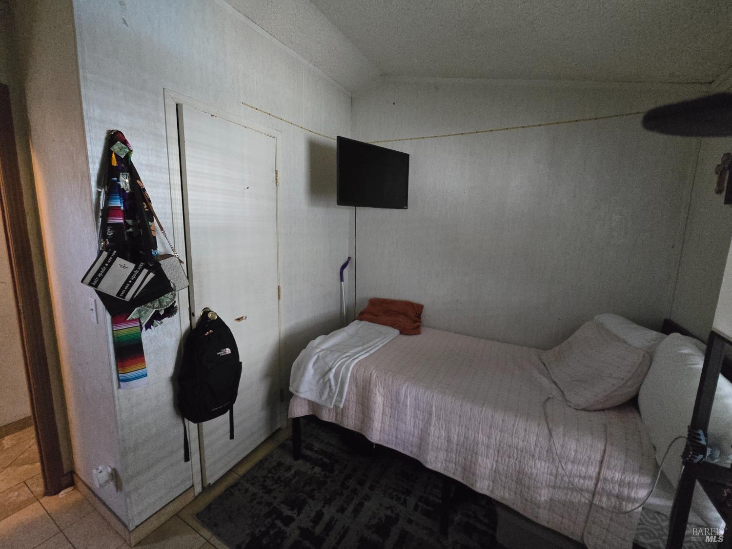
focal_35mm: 13
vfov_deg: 89.9
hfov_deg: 106.2
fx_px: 275
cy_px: 274
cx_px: 366
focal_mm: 2.2
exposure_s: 1/60
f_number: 2.2
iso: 1600
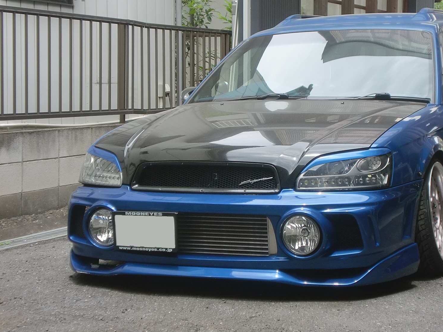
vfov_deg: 17.8
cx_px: 281
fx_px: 1062
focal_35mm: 83
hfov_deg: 23.5
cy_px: 148
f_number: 4
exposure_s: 1/160
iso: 64
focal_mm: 10.4
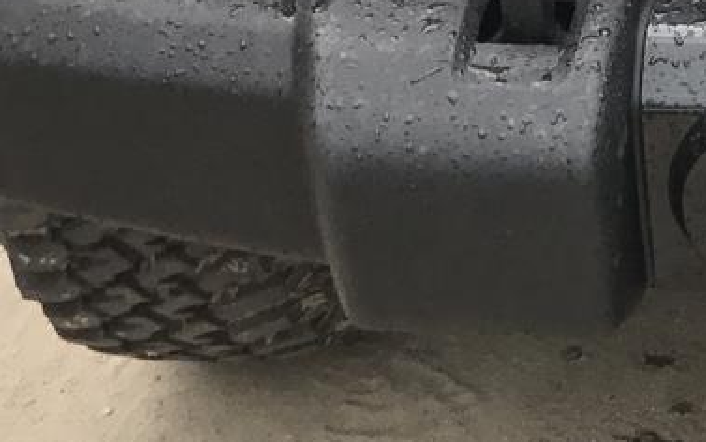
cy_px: -379
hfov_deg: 15.9
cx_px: 1133
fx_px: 2271
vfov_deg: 10.4
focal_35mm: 118
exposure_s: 1/638
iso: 20
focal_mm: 3.99
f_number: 1.8
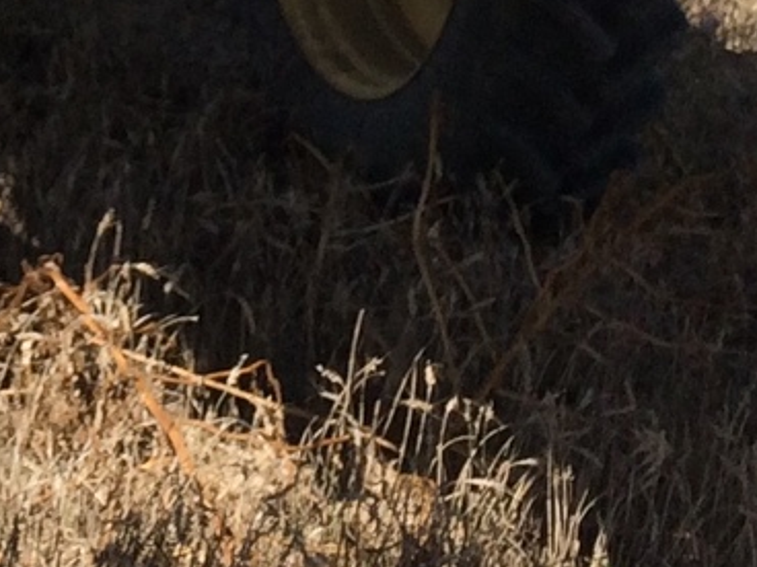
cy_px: -752
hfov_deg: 11.5
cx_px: -282
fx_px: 3652
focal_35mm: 167
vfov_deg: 8.2
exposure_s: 1/2160
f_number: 2.2
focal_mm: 4.12
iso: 40
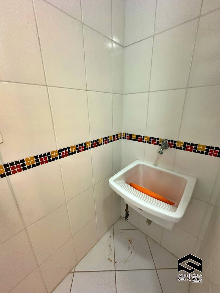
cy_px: 146
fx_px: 119
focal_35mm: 14
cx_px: 110
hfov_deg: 85.7
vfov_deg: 102.1
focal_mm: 2.22
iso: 400
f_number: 2.2
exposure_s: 1/60
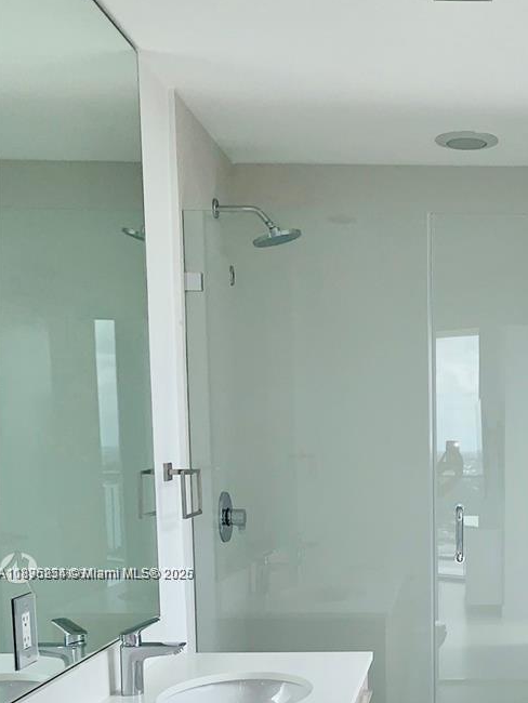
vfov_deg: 38.0
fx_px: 976
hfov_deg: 29.0
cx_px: 481
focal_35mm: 48
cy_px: 574
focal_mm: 4.25
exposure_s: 1/954
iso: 25
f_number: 1.8
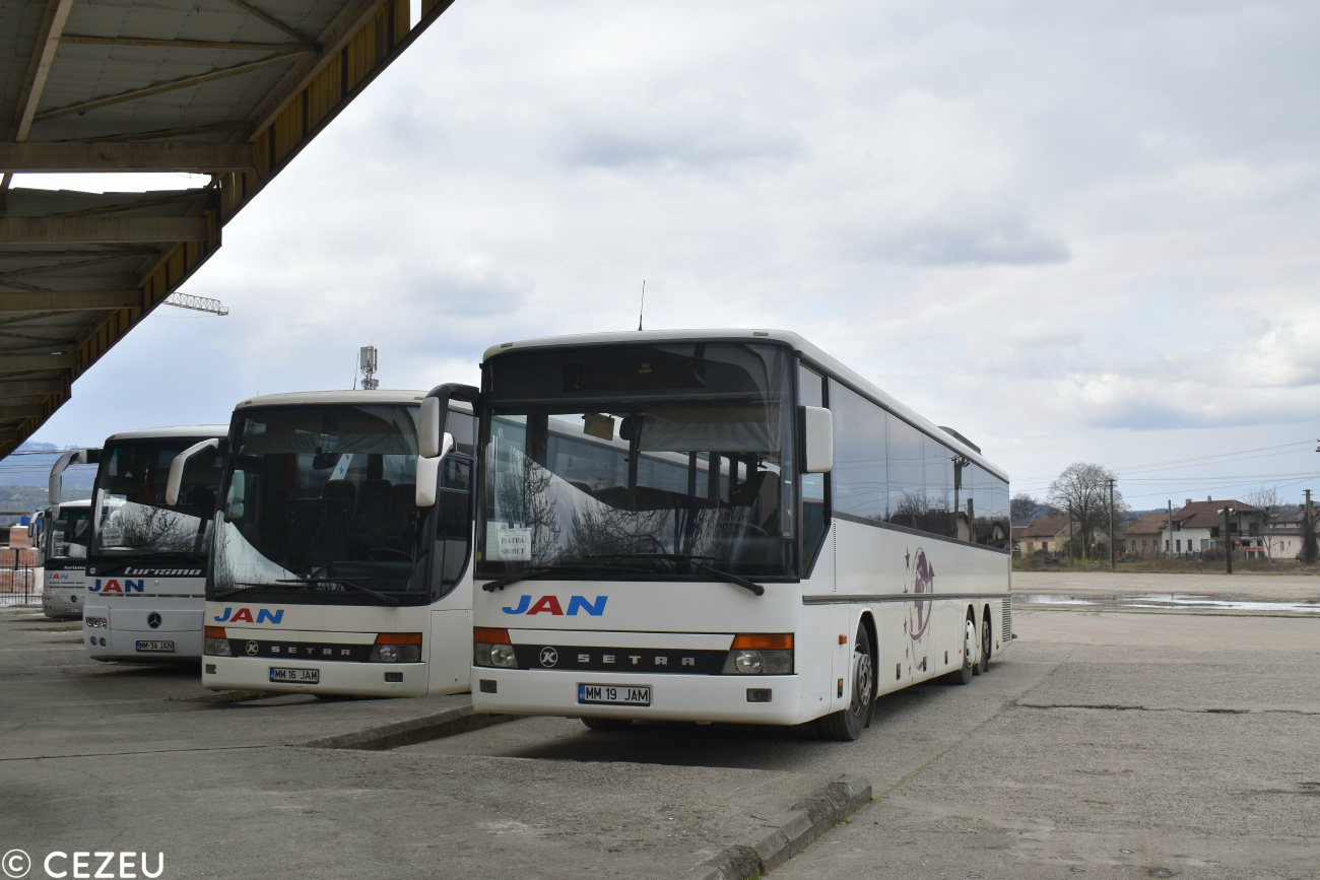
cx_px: 660
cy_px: 440
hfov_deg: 49.5
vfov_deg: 34.2
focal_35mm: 39
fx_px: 1430
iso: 110
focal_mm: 26
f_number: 8
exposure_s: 1/250
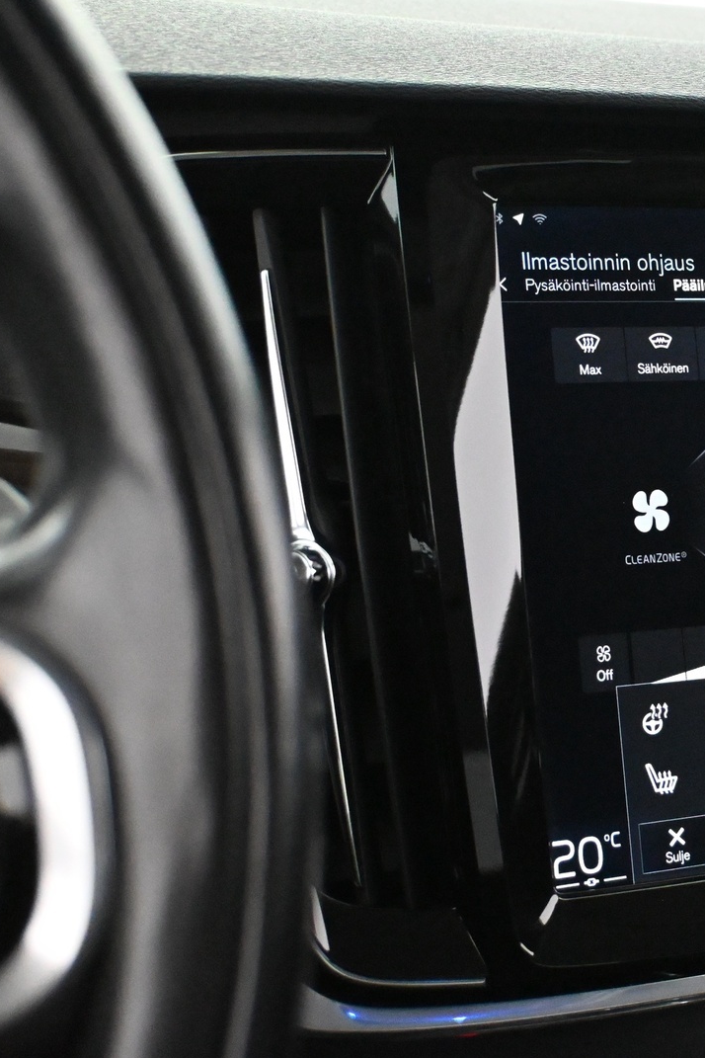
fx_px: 1766
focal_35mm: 60
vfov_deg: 33.3
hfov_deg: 21.7
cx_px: 714
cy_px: 529
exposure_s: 1/60
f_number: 4.5
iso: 10000
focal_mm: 26.5
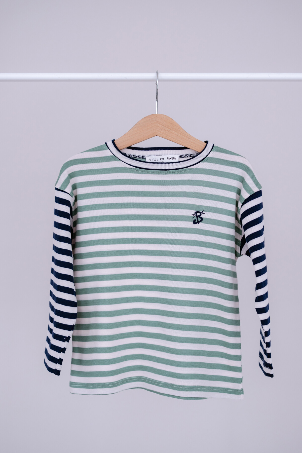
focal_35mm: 50
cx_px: 151
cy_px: 226
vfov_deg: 39.6
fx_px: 629
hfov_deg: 27.0
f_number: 2.2
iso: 320
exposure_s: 1/125
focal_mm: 33
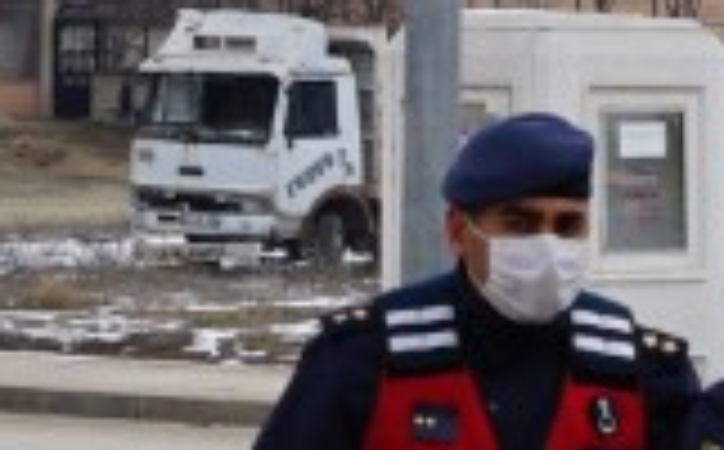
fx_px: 5850
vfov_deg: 4.4
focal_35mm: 297
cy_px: 594
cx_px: 1745
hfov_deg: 6.7
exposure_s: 1/100
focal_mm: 39
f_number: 8
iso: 100
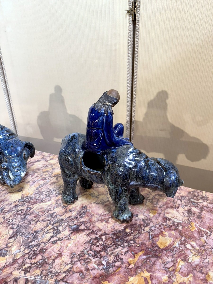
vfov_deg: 71.6
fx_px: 197
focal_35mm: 24
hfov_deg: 56.8
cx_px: 106
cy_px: 142
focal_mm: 6.76
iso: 160
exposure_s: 1/100
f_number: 1.78
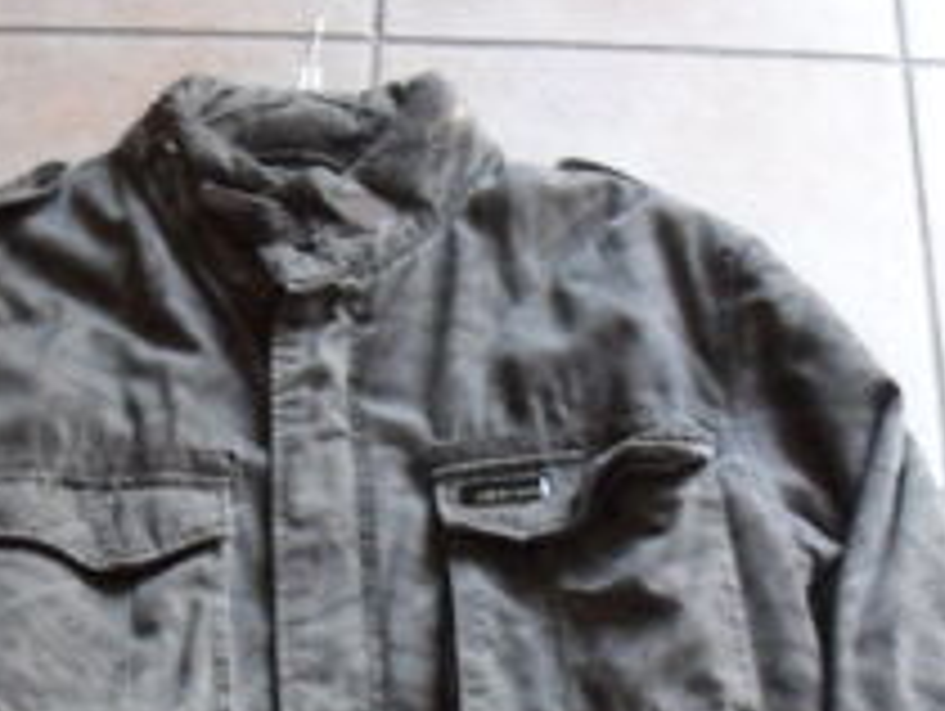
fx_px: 2186
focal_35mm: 80
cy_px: 711
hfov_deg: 24.2
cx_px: 252
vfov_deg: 18.0
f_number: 3
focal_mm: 6.3
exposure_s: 1/15
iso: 400
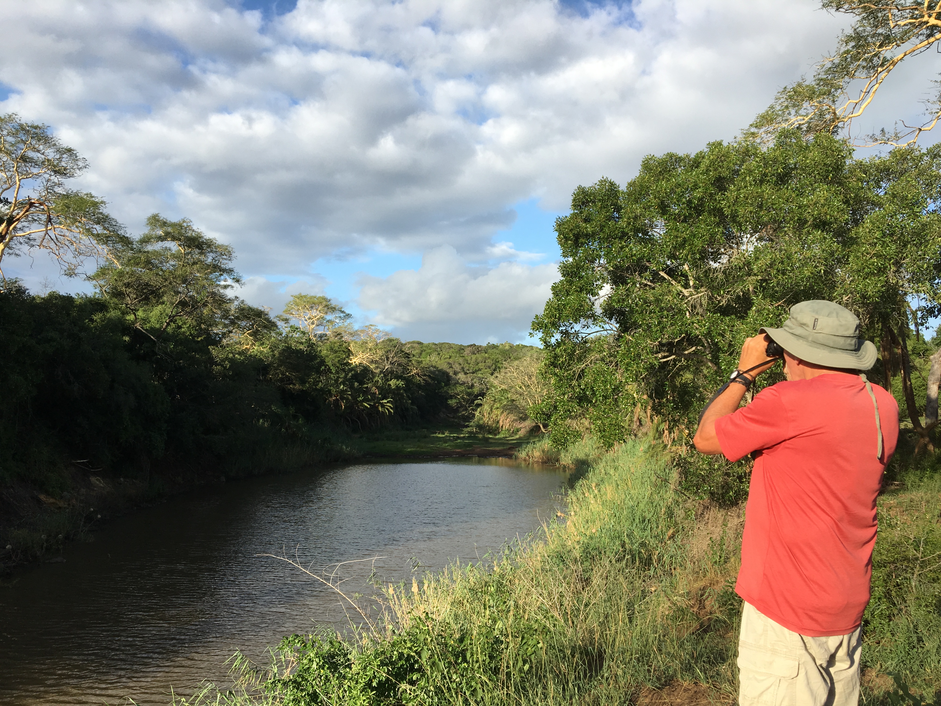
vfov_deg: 48.2
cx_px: 470
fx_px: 788
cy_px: 353
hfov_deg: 61.7
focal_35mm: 29
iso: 25
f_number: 2.2
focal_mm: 4.15
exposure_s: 1/855
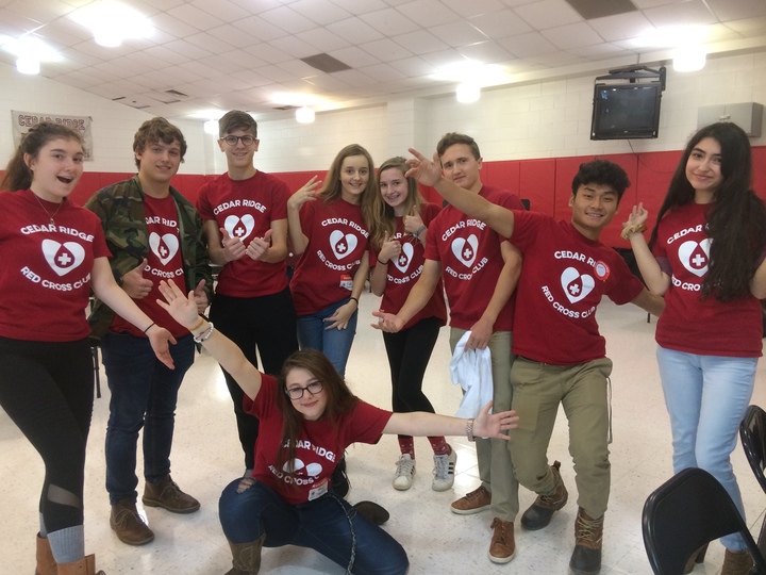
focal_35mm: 29
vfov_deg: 48.2
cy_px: 288
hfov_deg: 61.7
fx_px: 642
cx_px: 383
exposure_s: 1/30
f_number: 2.2
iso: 125
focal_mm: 4.15
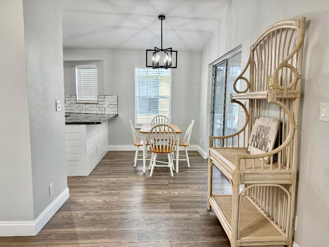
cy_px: 124
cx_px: 164
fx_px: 228
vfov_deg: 56.8
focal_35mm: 24
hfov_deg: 71.6
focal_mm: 6.76
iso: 100
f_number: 1.78
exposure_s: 1/137
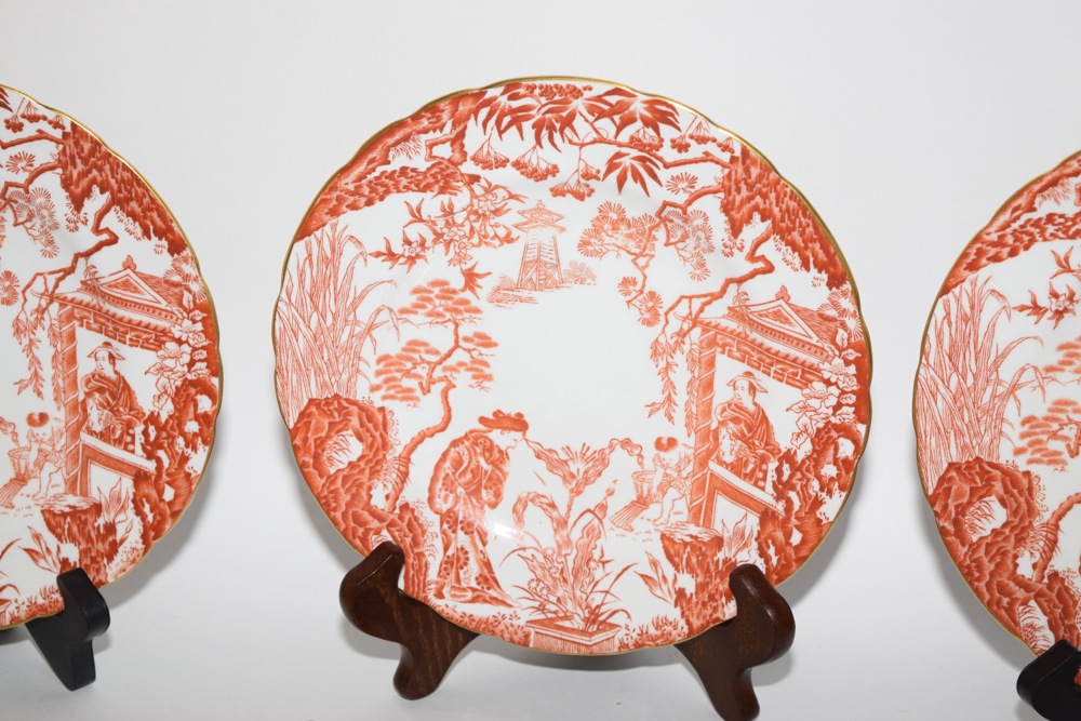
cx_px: 540
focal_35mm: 82
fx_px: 2477
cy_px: 360
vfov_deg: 16.6
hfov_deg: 24.6
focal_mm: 55
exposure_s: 1/60
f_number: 5.6
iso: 450
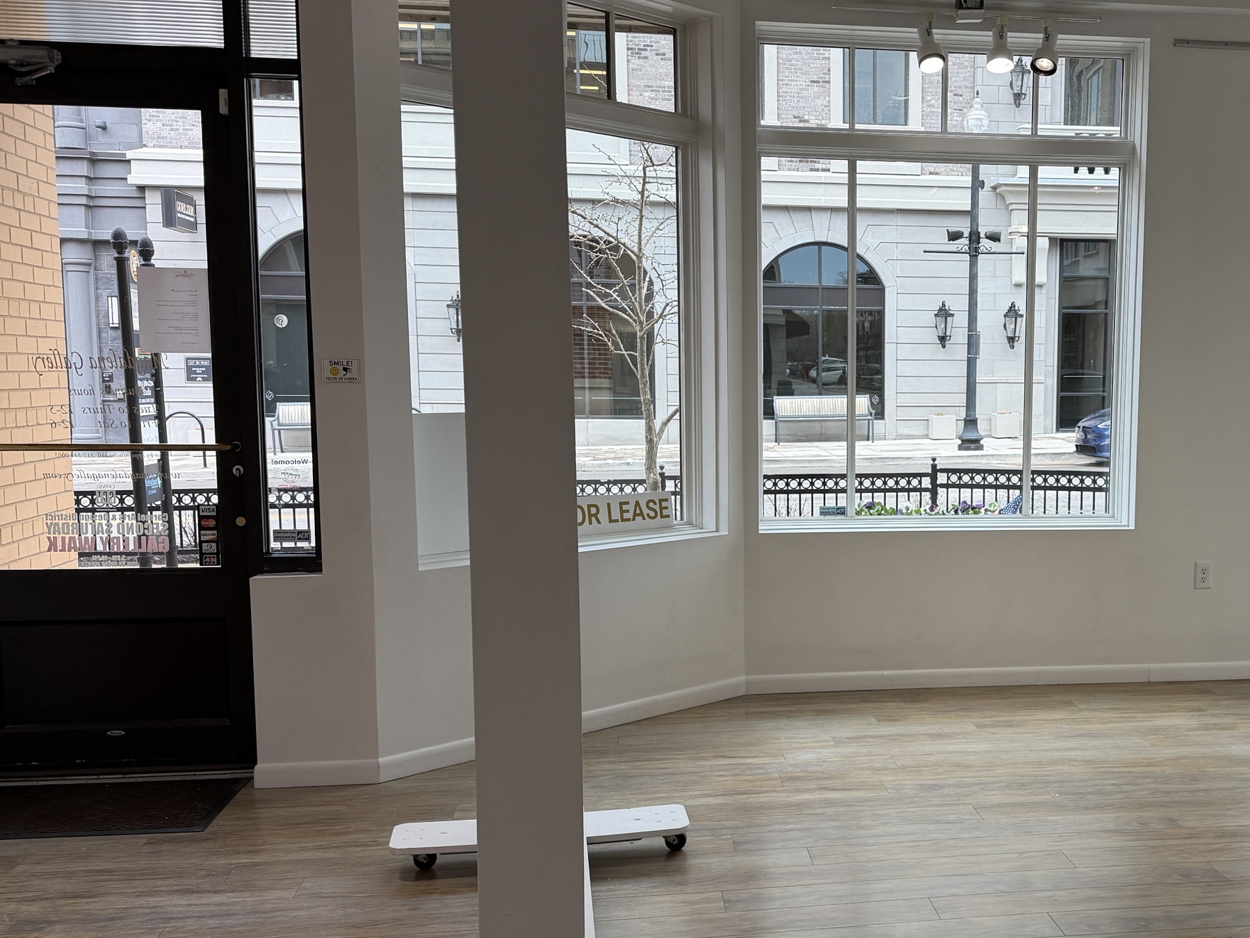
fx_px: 1481
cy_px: 548
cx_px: 903
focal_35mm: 41
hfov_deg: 44.6
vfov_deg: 35.1
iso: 80
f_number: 1.78
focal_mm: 6.76
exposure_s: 1/319
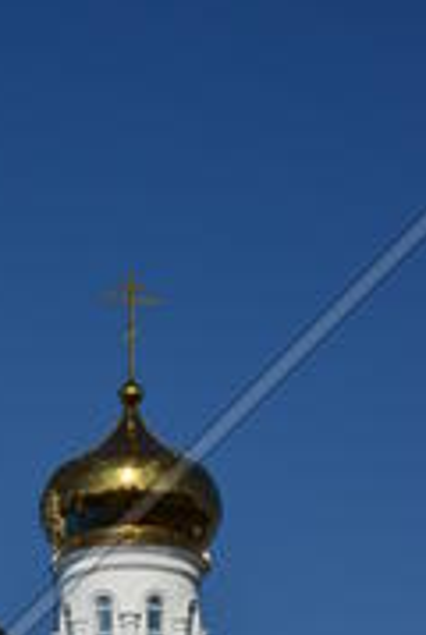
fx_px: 2917
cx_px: -247
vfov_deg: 12.0
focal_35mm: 165
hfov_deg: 8.2
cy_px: 894
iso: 100
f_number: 11
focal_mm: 34
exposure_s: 1/320
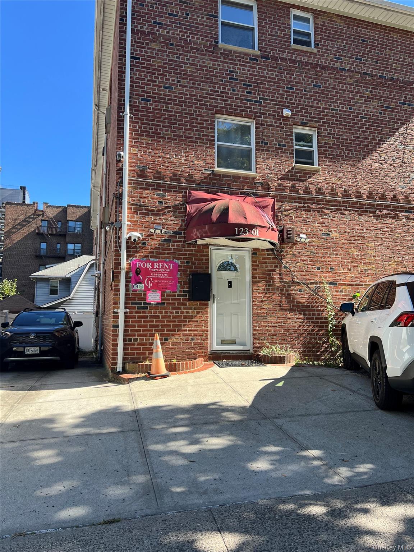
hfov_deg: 53.1
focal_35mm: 26
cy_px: 276
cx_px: 207
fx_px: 415
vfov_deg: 67.3
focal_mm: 5.7
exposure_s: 1/1100
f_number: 1.5
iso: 50
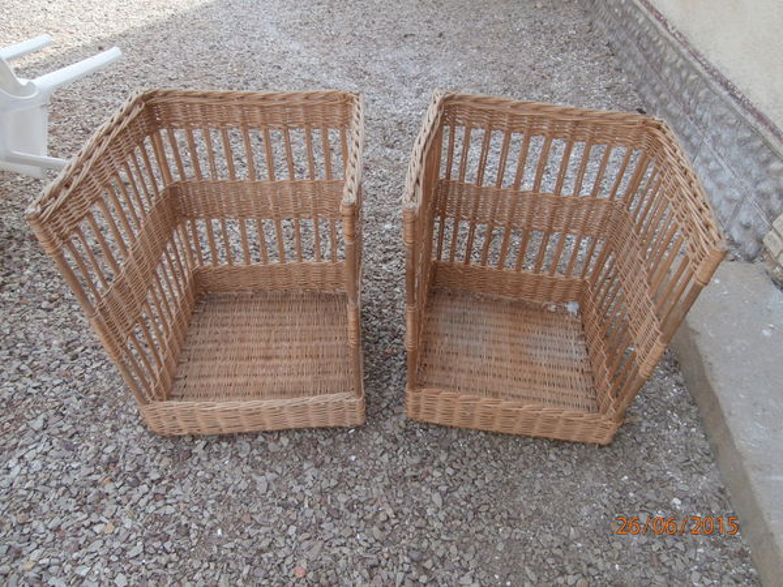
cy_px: 294
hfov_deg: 71.6
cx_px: 392
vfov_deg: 56.8
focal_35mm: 24
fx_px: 543
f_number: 3
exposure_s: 1/250
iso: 100
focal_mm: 4.2
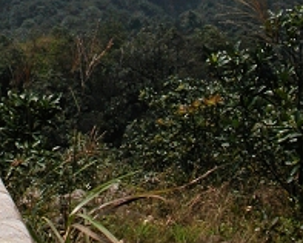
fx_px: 1167
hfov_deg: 14.7
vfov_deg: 11.7
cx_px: 52
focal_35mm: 130
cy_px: -32
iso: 100
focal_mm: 8.9
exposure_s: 1/577
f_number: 8
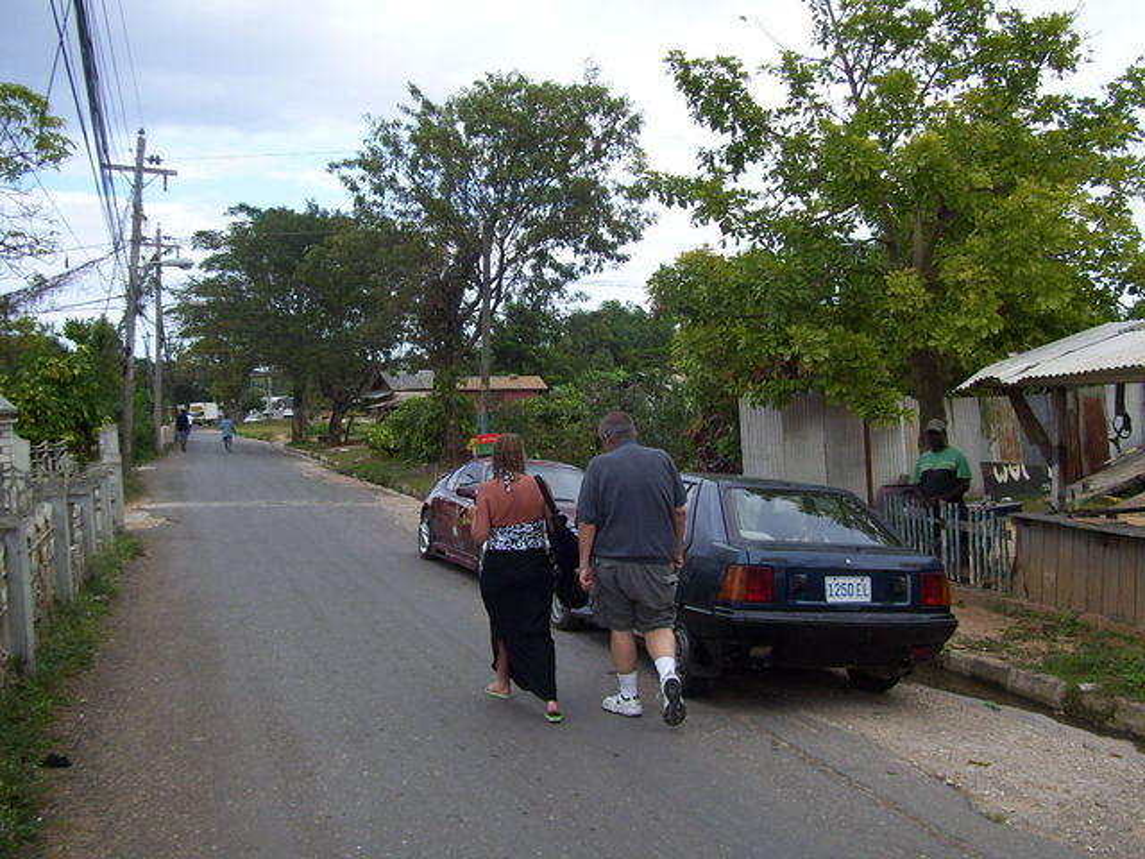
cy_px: 430
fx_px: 1191
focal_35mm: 36
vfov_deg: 39.7
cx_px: 572
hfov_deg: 51.4
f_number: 2.7
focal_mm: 6
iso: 80
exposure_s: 1/640
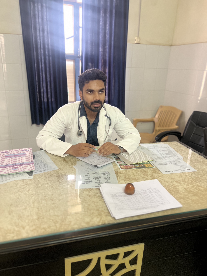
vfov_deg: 67.3
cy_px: 138
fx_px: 207
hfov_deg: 53.1
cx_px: 104
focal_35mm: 26
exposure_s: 1/50
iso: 250
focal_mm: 5.7
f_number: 1.5
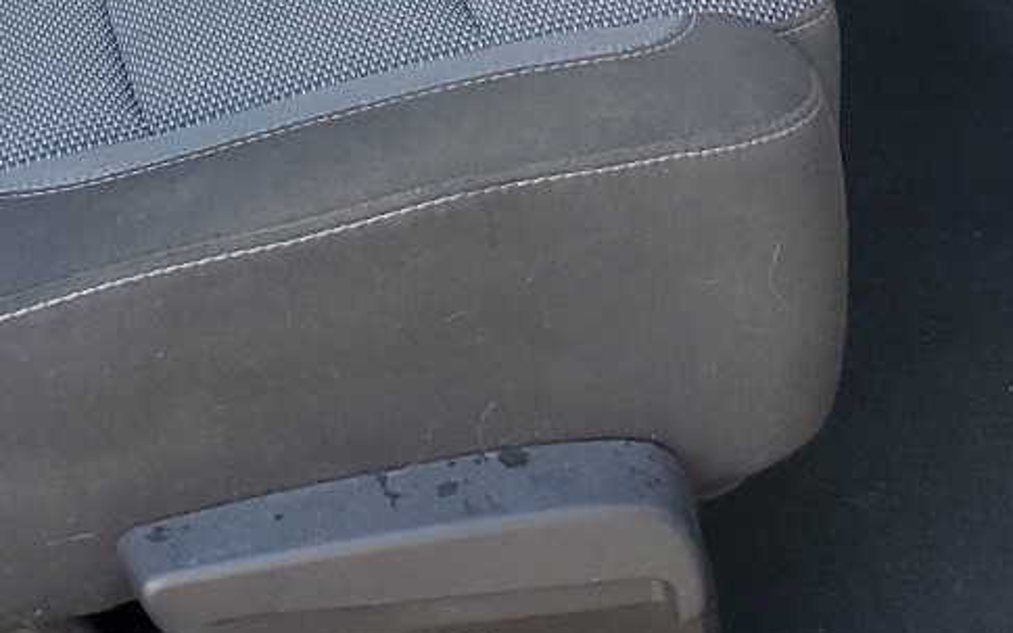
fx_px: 2512
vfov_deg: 12.8
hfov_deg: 22.4
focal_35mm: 91
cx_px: 167
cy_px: -575
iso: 53
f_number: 1.5
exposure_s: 1/120
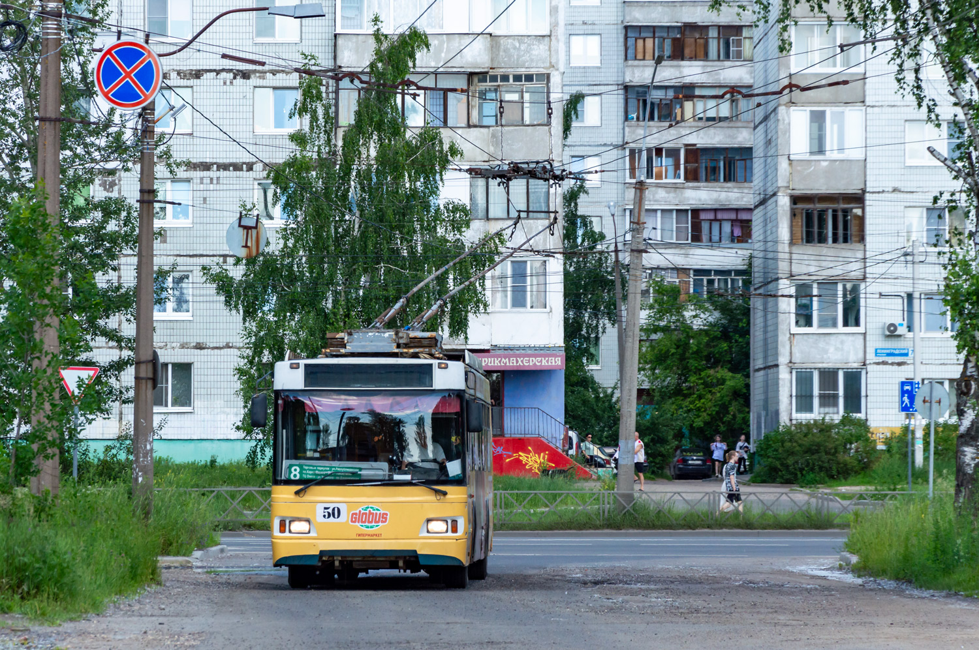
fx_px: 4279
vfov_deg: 8.7
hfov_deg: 13.1
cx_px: 490
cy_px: 325
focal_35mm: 158
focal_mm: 105
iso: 400
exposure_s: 1/640
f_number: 6.3
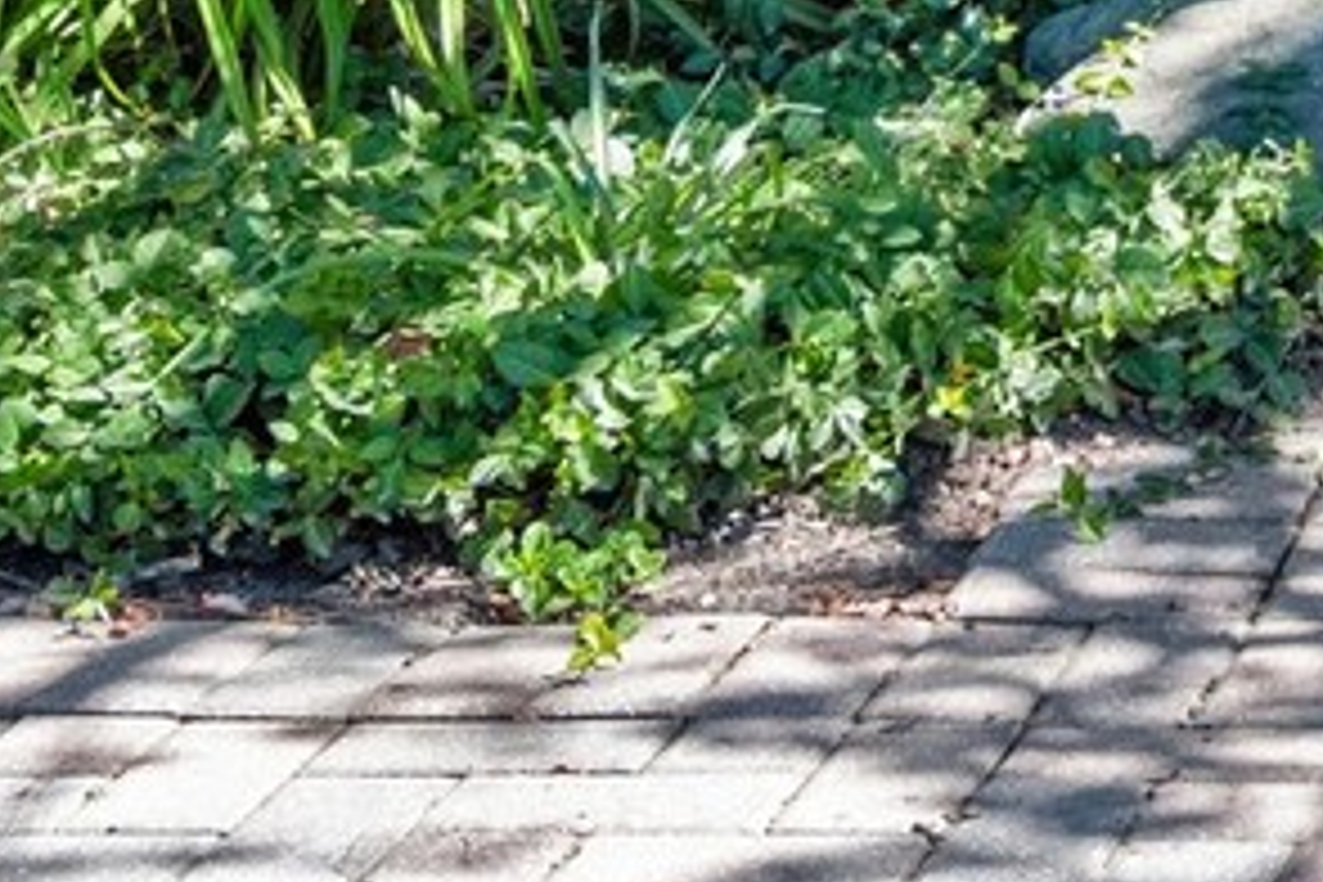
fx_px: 5475
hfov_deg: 12.8
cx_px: 2187
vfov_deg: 8.5
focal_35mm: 149
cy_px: -1174
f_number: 8
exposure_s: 1/250
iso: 320
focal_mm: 18
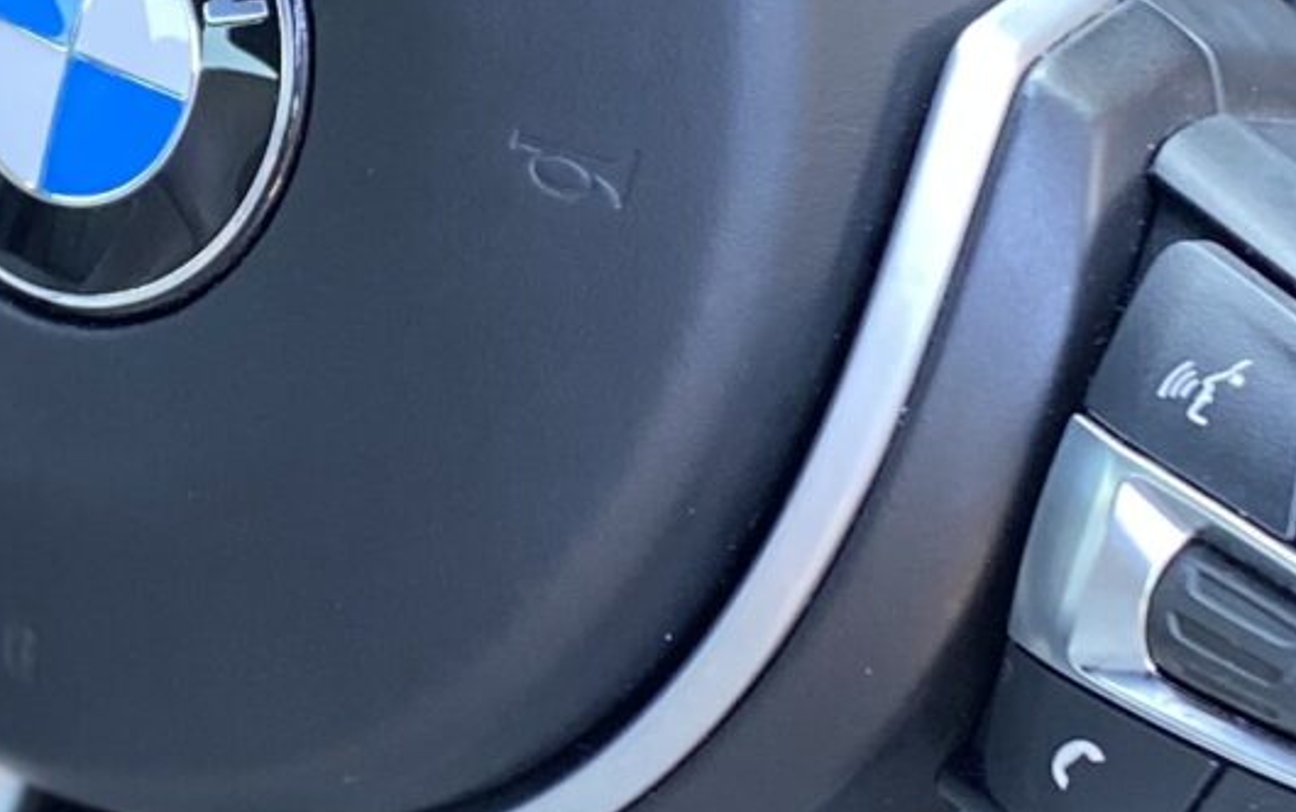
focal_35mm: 133
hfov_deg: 15.6
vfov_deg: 9.9
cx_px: 325
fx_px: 4701
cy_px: 247
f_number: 1.8
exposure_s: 1/50
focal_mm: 4.25
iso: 200
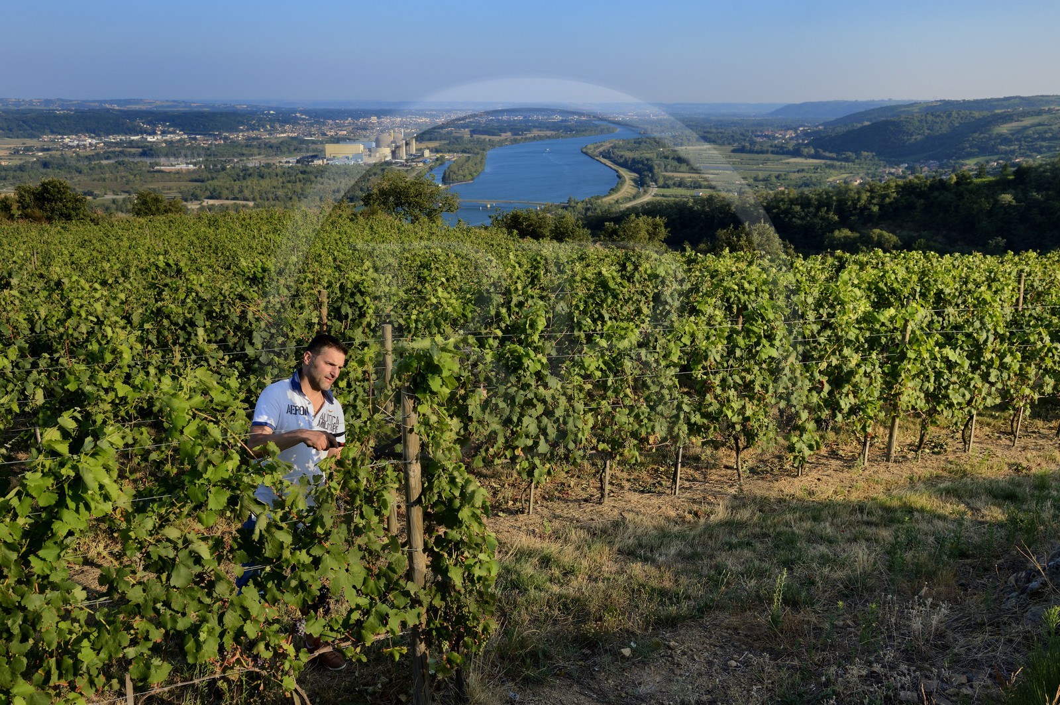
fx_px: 853
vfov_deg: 44.9
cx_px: 530
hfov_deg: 63.7
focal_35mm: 29
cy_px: 352
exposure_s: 1/250
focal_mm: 29
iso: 200
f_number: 8
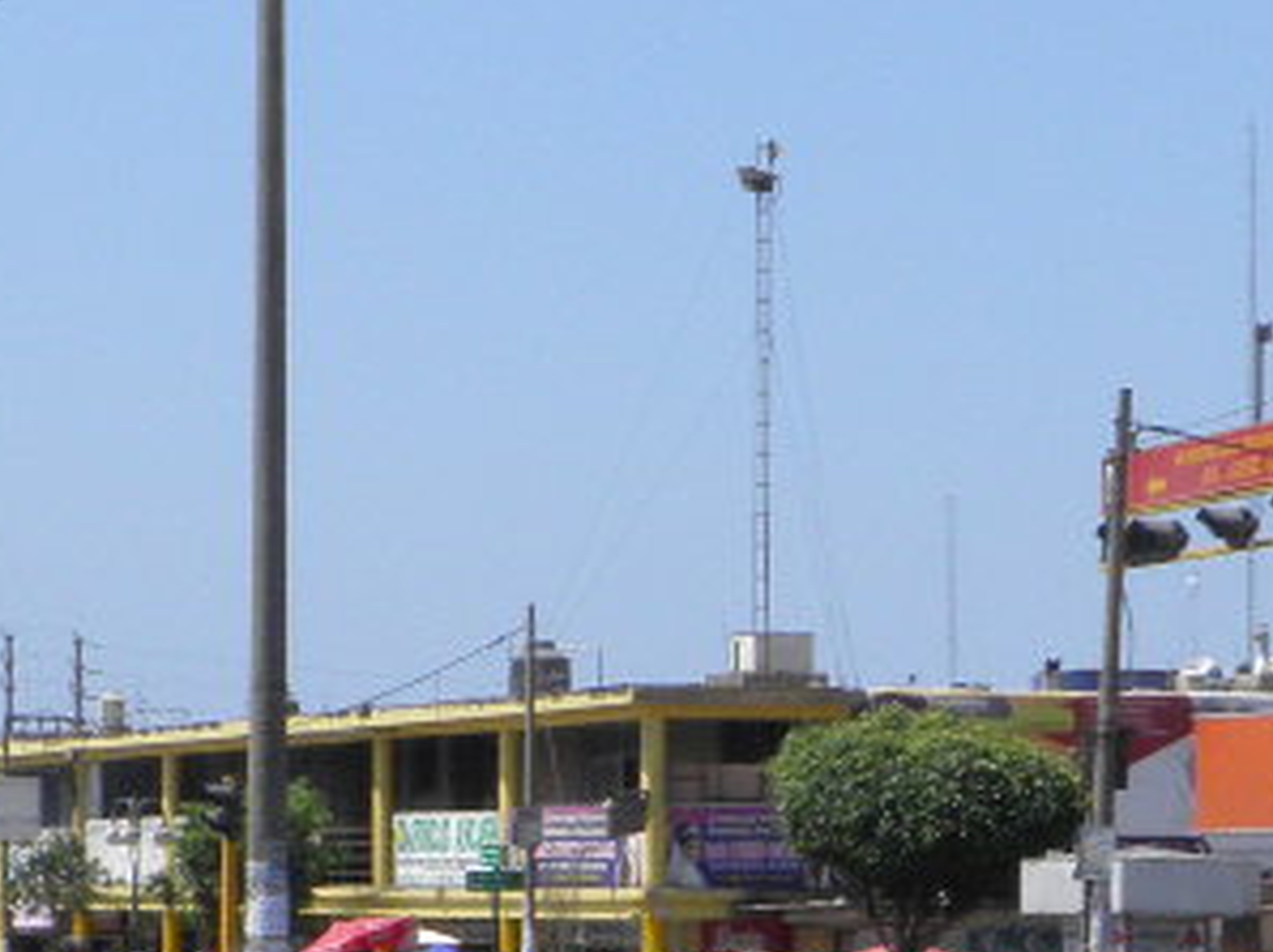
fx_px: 4740
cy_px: 1148
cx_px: 346
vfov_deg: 11.3
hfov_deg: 15.2
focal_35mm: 129
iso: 50
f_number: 5.9
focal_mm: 5.5
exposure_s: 1/320
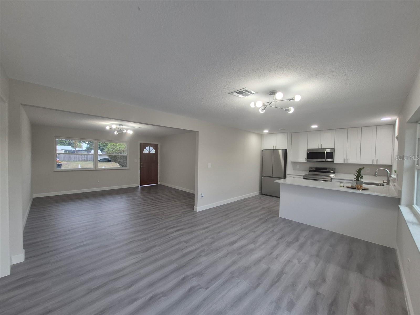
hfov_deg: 106.2
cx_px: 210
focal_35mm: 13
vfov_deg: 89.9
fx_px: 158
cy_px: 158
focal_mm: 1.74
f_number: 2.2
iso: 80
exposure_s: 1/60
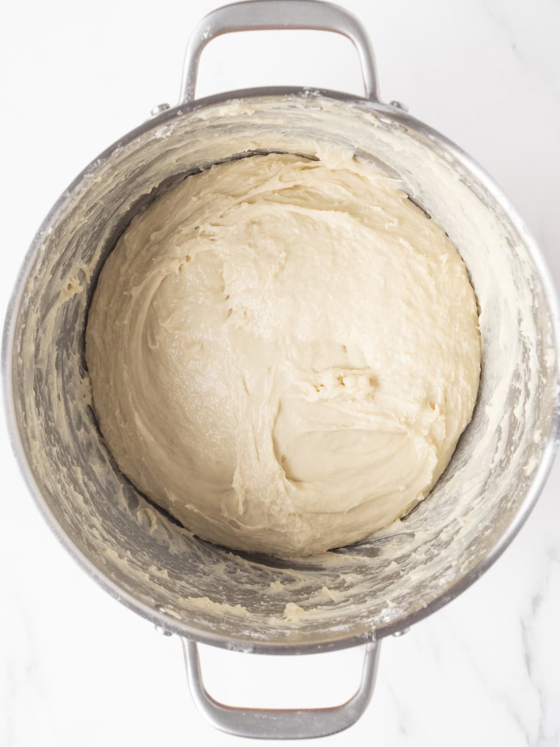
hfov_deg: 12.3
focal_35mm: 120
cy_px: 374
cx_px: 280
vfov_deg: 16.4
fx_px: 2588
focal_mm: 60
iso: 800
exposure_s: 1/20
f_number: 5.6
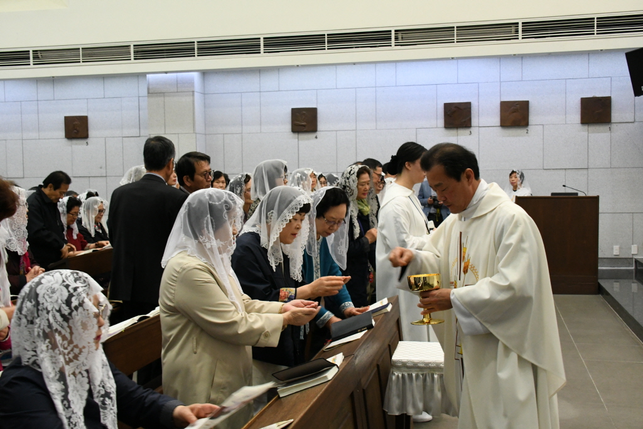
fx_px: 697
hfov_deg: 49.5
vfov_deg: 34.2
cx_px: 322
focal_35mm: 39
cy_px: 214
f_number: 7.1
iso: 3200
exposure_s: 1/60
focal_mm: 26
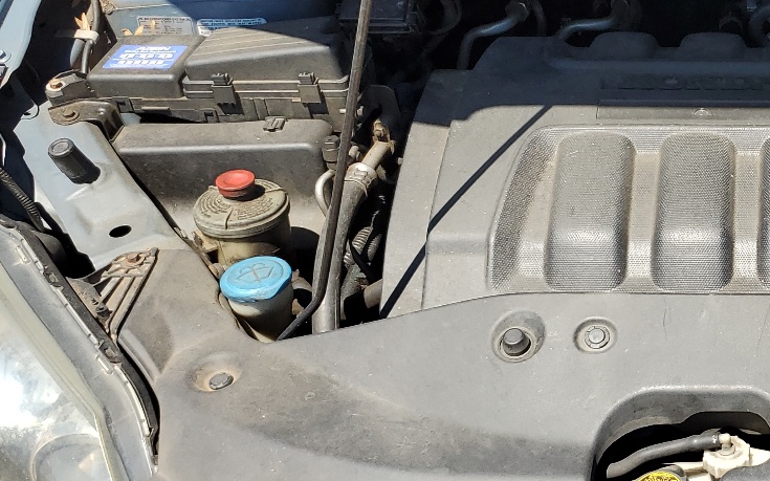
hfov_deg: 31.0
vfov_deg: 21.6
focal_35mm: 60
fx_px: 1259
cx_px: 804
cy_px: 240
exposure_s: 1/2000
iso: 50
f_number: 1.5
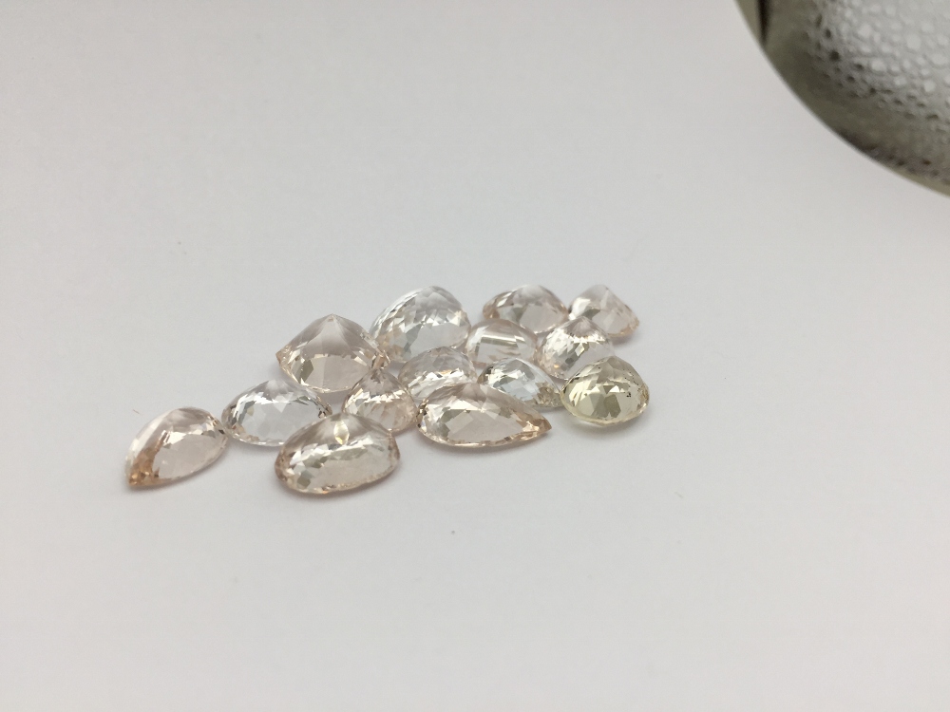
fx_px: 796
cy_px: 356
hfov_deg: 61.7
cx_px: 475
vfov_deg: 48.2
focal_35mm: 29
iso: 32
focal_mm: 4.15
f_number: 2.2
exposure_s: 1/403
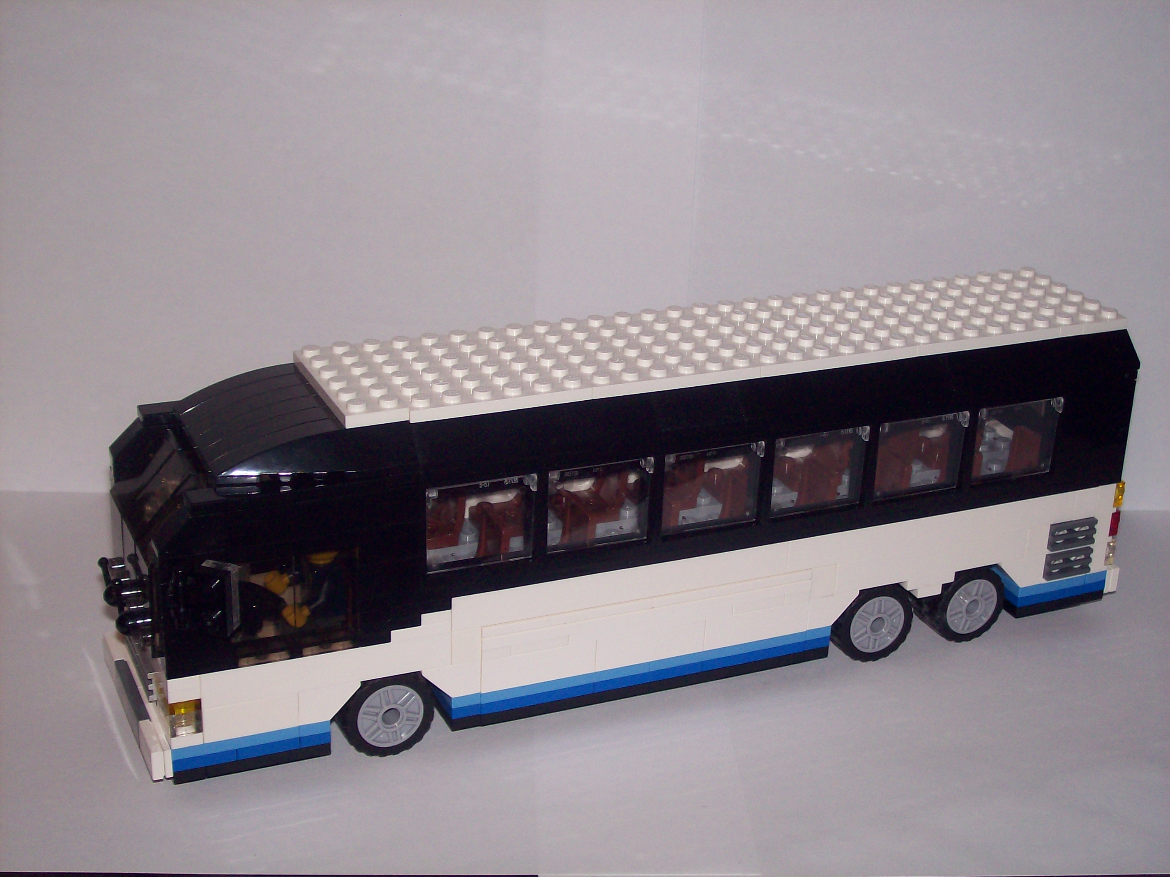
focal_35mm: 56
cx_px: 585
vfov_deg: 26.1
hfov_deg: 34.4
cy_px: 438
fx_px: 1892
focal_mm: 9.4
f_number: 3.4
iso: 80
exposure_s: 1/83.6
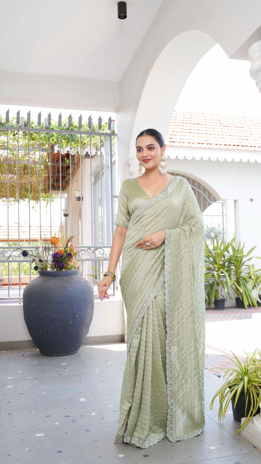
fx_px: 418
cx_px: 153
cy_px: 235
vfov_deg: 58.0
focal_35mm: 34
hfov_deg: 34.6
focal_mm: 32
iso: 250
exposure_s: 1/125
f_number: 5.6
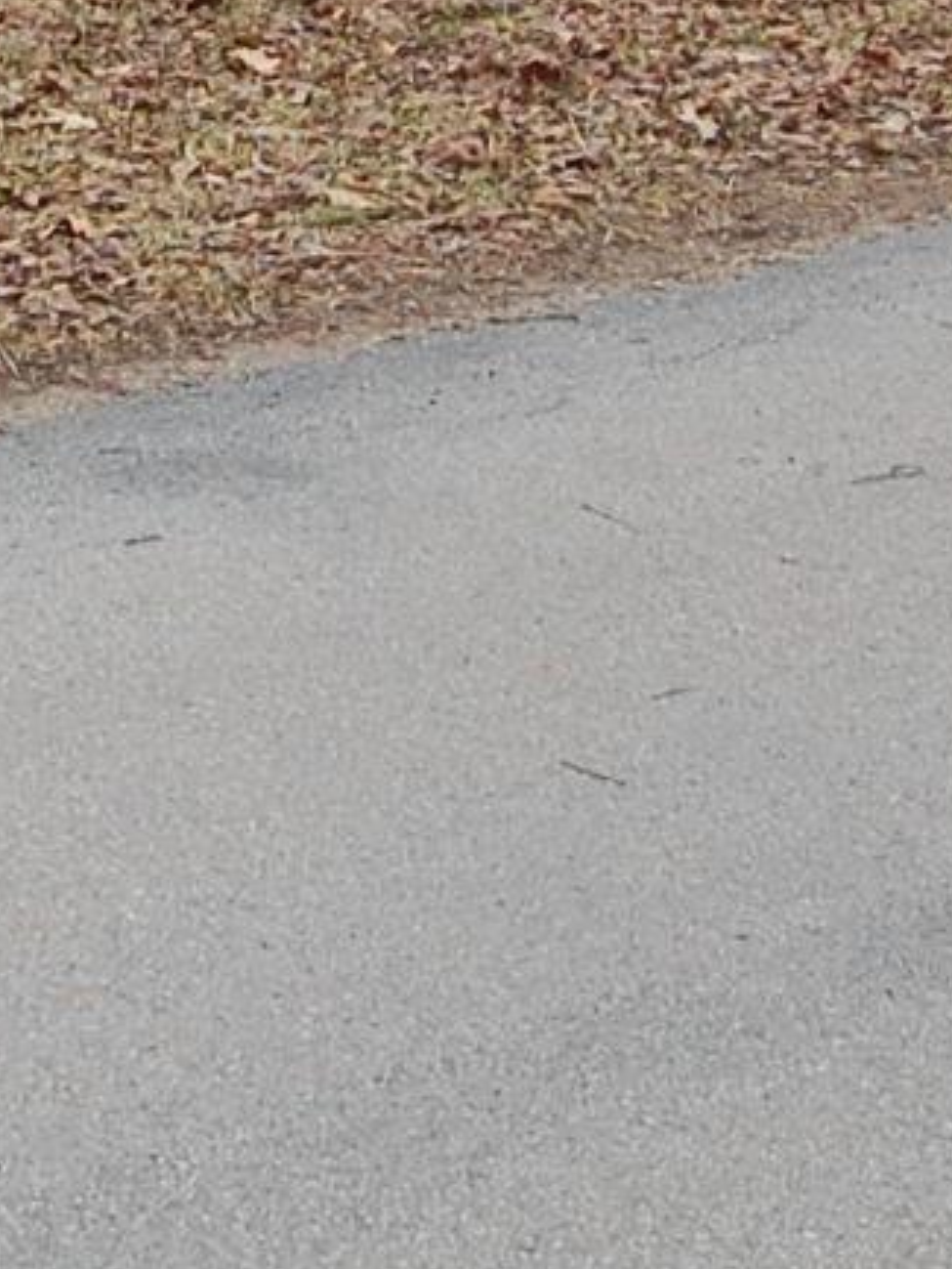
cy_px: -586
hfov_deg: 10.7
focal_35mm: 135
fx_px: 4948
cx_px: -296
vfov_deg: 13.8
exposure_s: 1/125
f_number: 5.6
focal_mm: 18
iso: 320
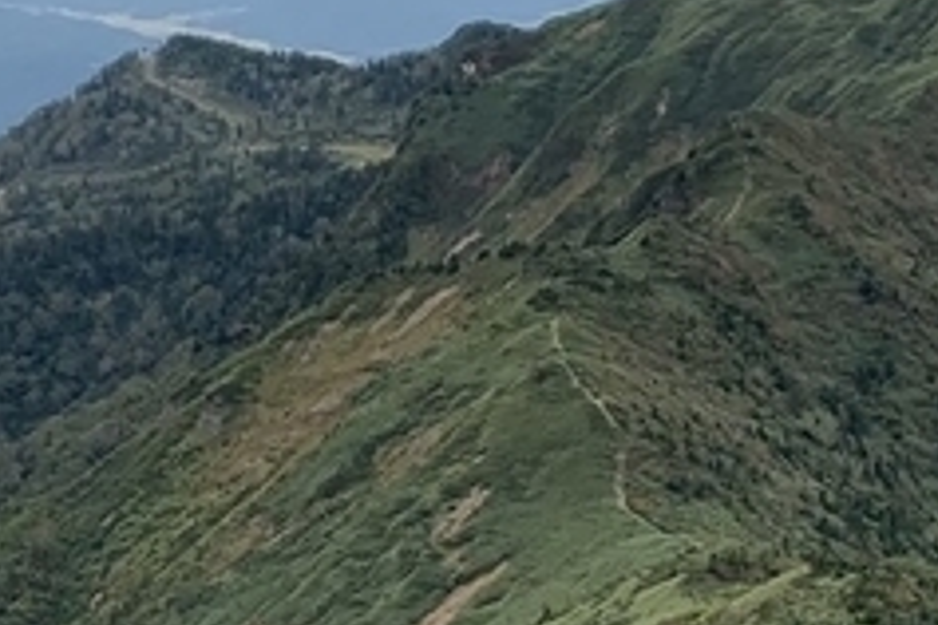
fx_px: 3569
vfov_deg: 10.0
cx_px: 404
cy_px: 585
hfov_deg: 15.0
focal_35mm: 137
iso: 25
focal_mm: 4.25
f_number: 1.8
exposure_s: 1/1610
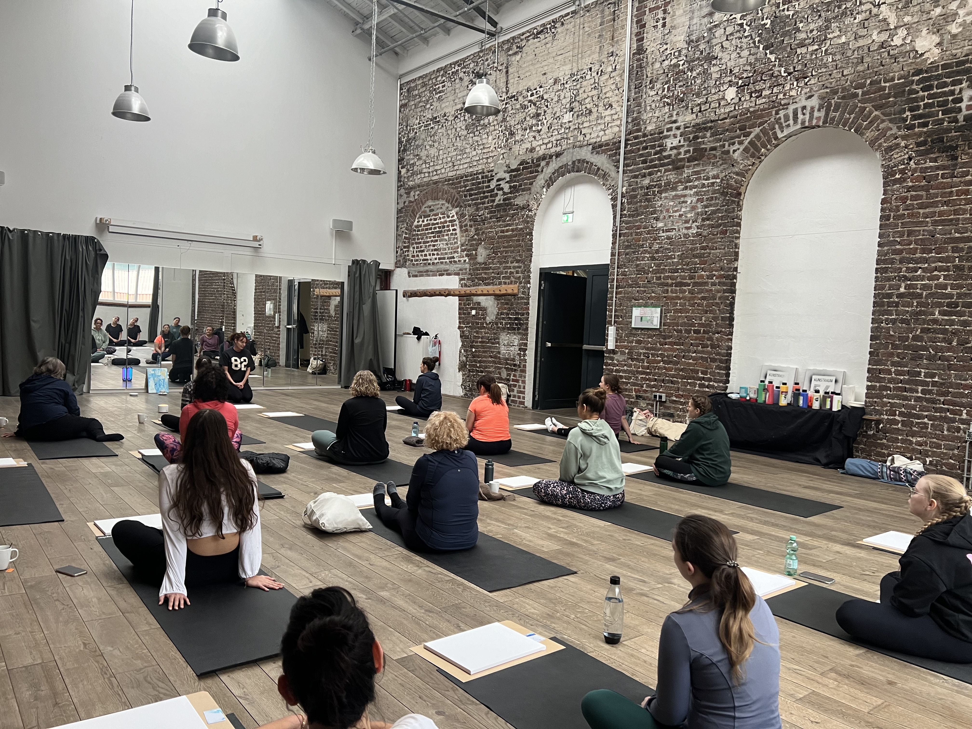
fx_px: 730
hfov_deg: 67.3
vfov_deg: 53.1
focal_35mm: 26
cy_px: 364
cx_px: 486
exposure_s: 1/69
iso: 125
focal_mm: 5.7
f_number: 1.5
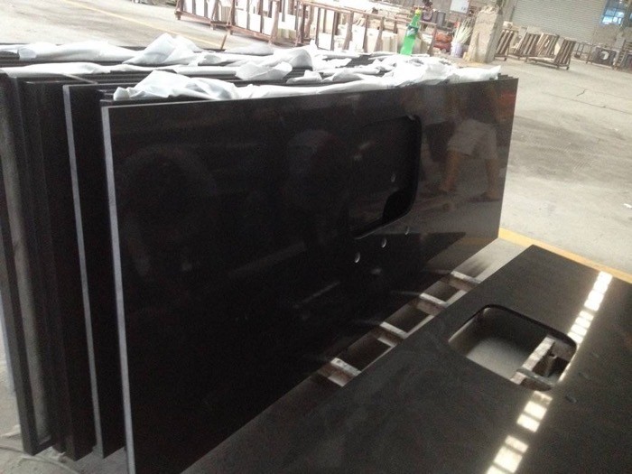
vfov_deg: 40.7
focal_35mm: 35
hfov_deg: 52.6
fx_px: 639
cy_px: 237
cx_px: 316
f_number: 2.4
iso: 400
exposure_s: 1/17
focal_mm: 4.28
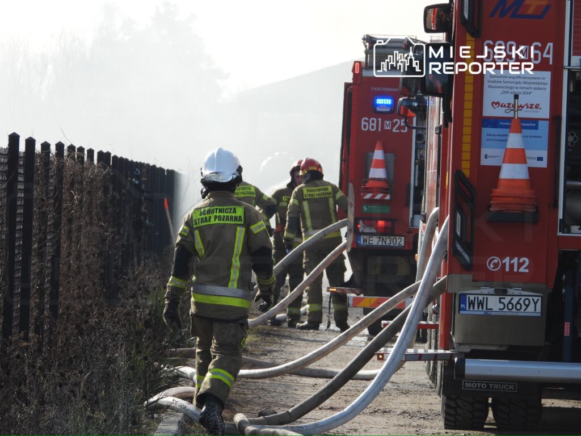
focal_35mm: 345
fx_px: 5791
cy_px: 218
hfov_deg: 5.7
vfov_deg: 4.3
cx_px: 290
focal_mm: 62.1
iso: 100
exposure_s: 1/400
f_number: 4.5
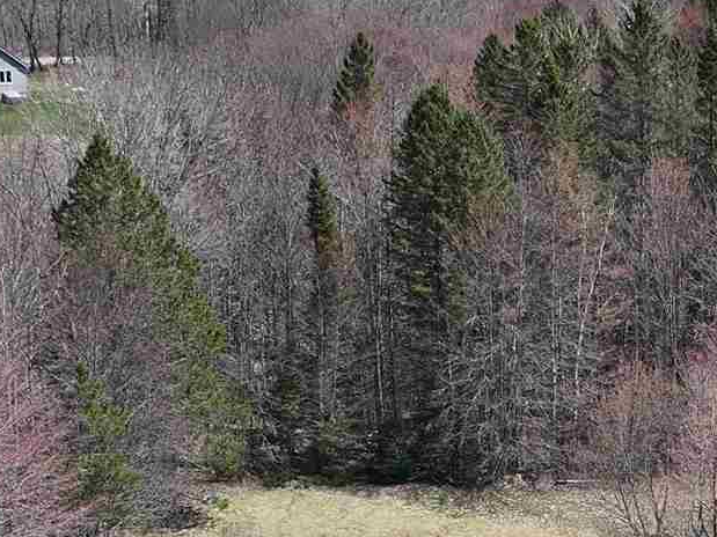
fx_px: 2464
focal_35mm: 119
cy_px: 619
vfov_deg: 12.2
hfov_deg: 16.3
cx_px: 689
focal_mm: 12.29
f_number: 2.8
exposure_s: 1/2500
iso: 170
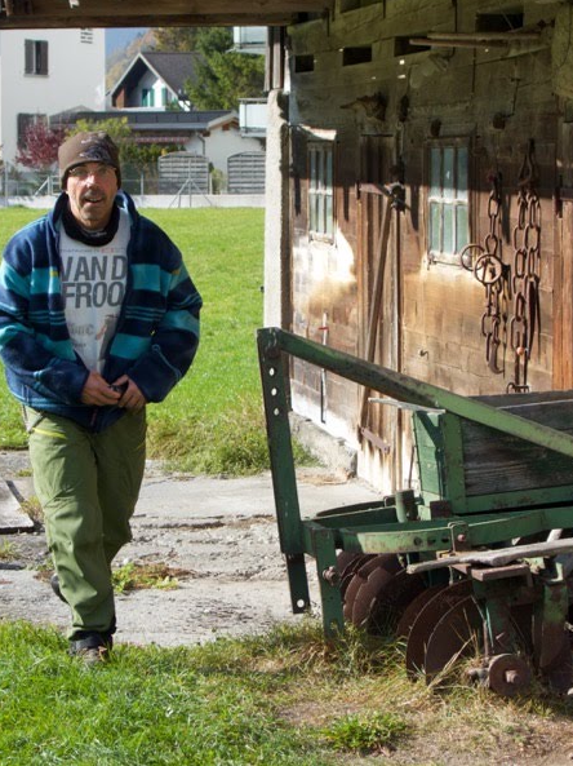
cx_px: 368
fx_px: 2033
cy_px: 380
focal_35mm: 92
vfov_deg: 21.3
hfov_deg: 16.0
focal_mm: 23.55
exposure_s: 1/400
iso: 125
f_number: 5
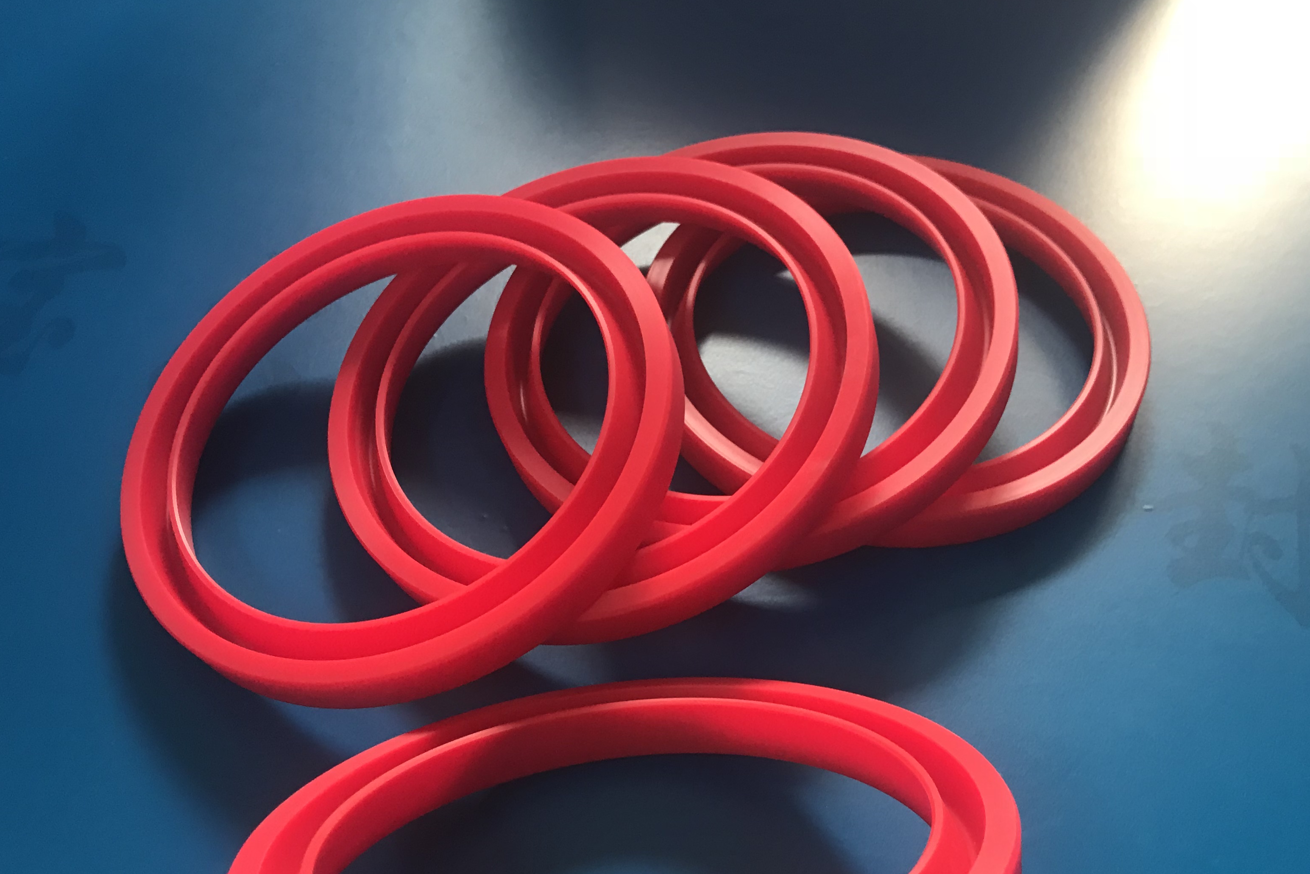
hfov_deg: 50.6
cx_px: 736
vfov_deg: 34.7
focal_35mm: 38
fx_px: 1383
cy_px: 582
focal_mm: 3.99
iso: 50
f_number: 1.8
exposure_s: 1/17
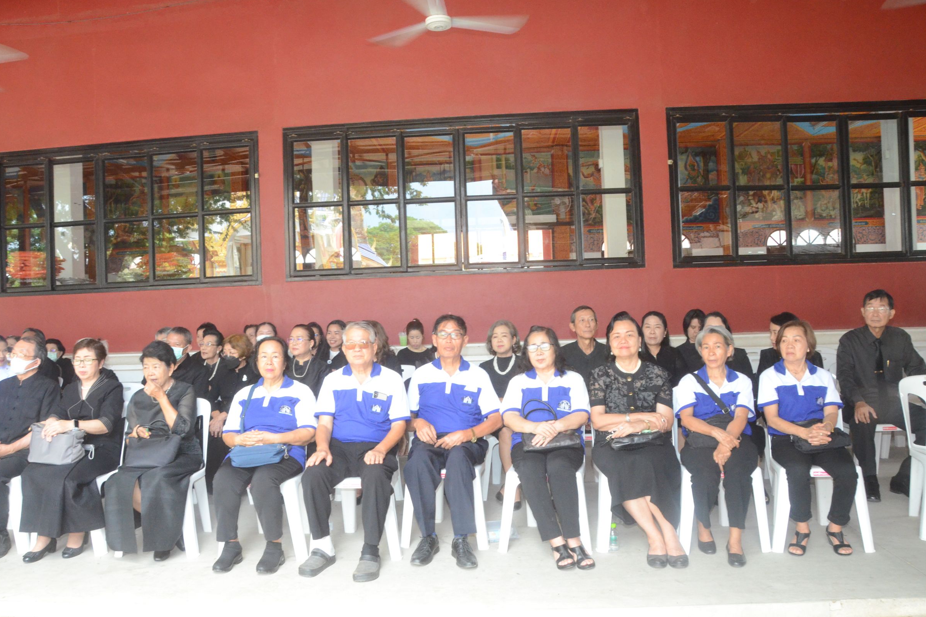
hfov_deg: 65.5
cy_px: 308
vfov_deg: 46.4
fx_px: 720
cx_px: 445
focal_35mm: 28
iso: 3200
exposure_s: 1/60
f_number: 10
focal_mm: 18
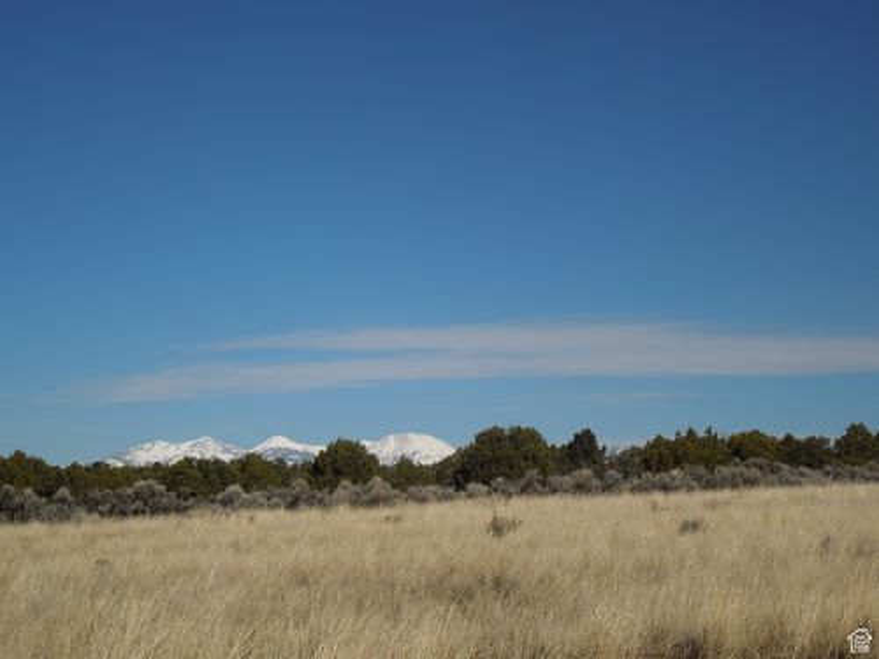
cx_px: 440
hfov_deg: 25.0
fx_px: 1981
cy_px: 330
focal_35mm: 78
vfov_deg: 18.9
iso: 100
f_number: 9
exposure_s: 1/640
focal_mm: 14.1
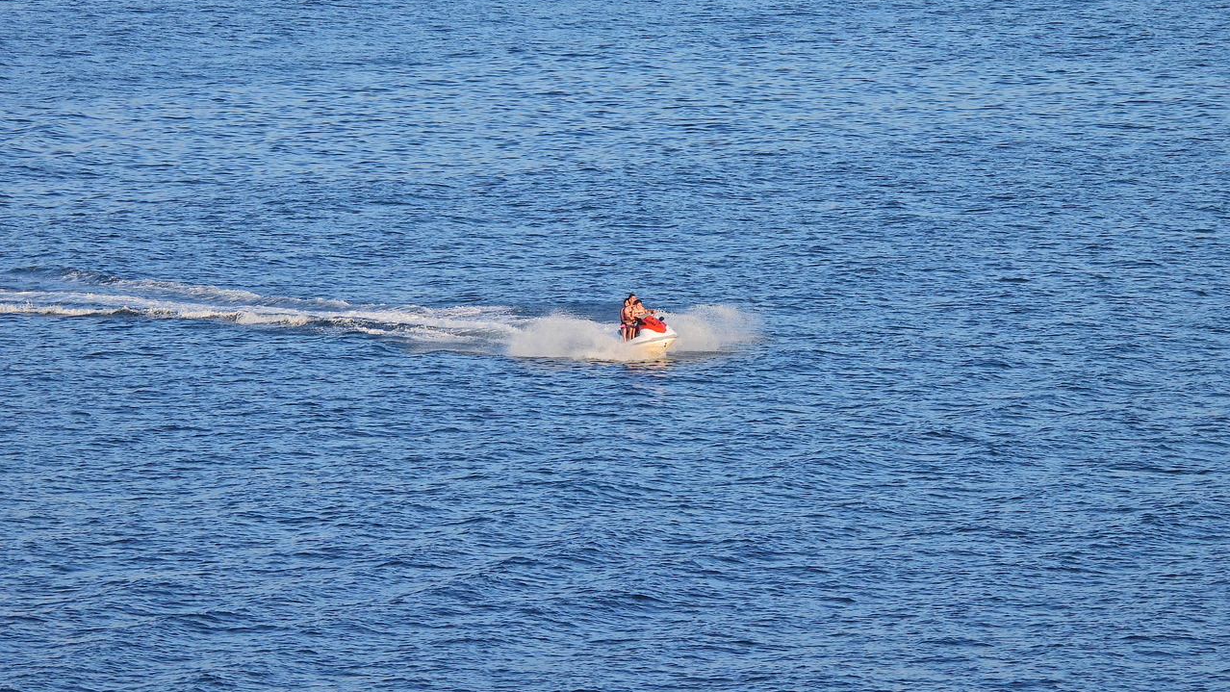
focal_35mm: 382
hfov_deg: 5.7
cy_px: 282
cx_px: 615
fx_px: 12459
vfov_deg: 3.2
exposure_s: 1/500
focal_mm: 62.5
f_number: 5
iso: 100
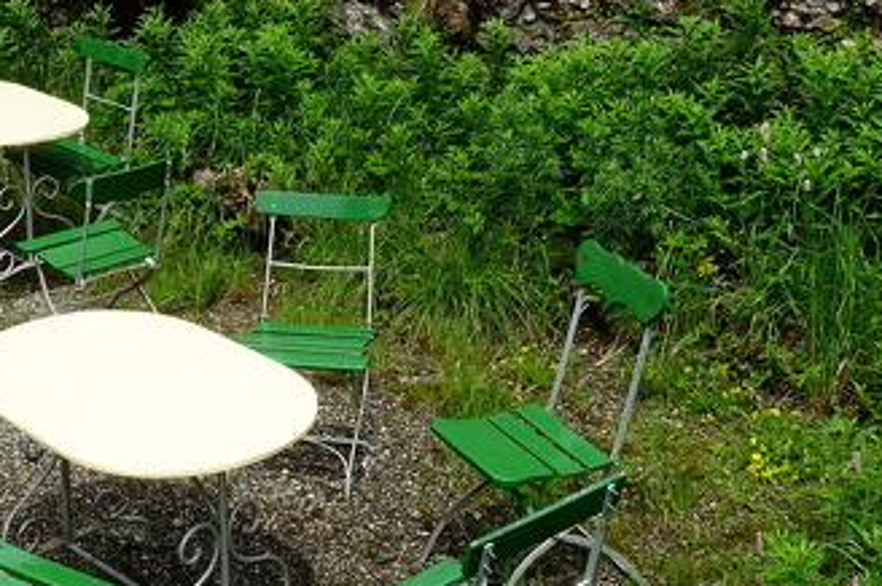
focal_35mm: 58
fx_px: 1420
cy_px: 97
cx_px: 280
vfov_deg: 22.9
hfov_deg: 34.1
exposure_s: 1/125
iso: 125
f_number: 11
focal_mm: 8.8
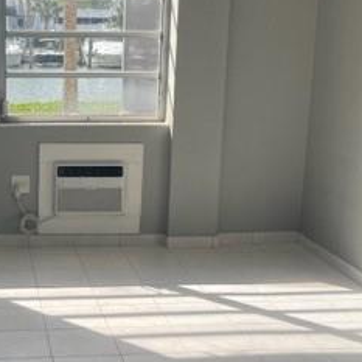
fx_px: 745
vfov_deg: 27.3
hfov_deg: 26.5
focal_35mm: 63
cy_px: 179
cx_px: 42
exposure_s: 1/874
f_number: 1.6
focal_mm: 5.1
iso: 32
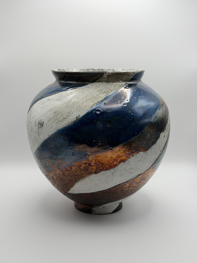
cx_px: 98
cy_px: 132
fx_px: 364
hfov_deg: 30.3
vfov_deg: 39.7
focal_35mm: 48
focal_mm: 6.76
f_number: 1.78
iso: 64
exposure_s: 1/361
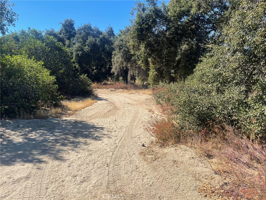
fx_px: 192
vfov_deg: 54.9
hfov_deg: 69.4
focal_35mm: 25
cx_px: 133
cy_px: 100
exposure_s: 1/2857
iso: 32
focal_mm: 5.1
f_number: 1.6
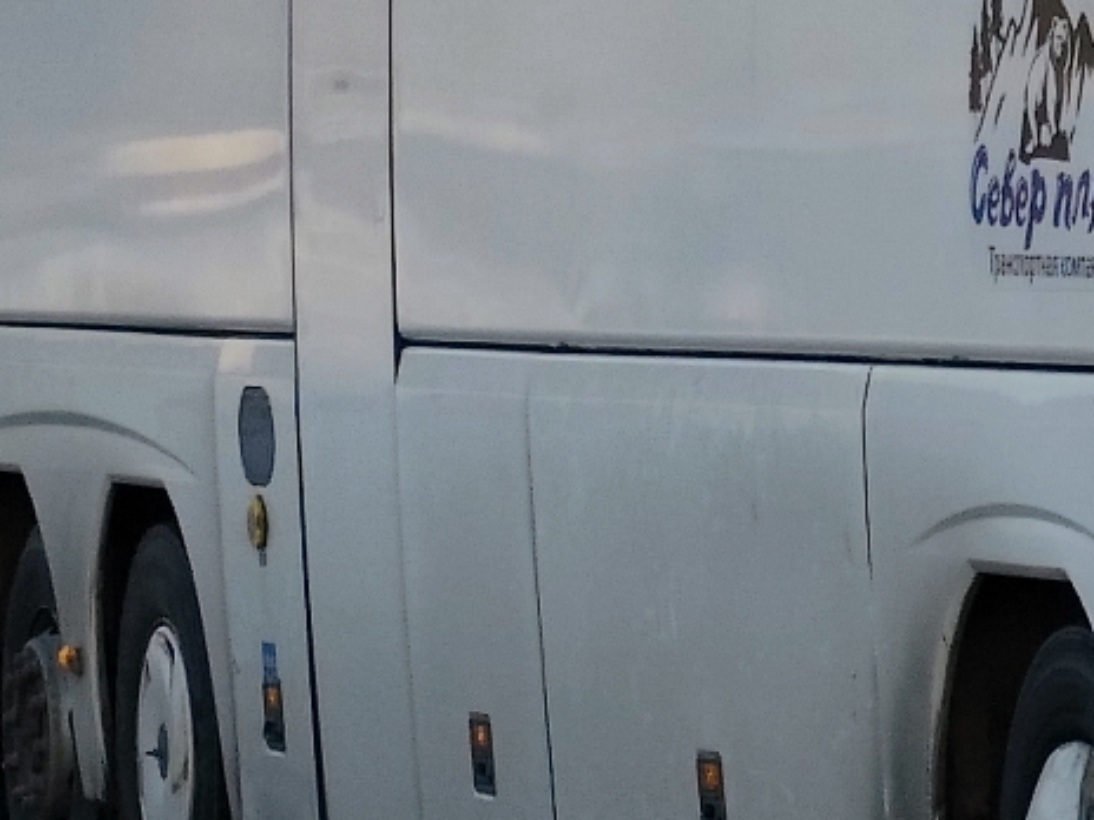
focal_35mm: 162
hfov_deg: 11.8
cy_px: -40
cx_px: 1501
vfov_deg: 9.1
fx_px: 5120
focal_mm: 6.19
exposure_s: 1/260
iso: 50
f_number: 1.65
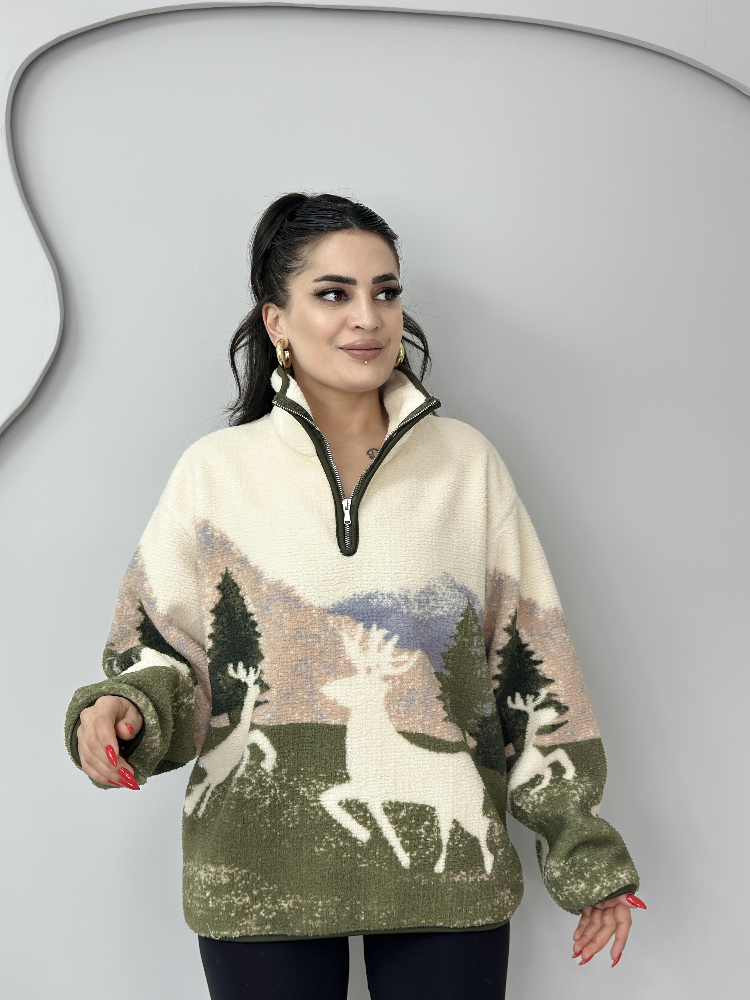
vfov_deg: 39.7
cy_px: 500
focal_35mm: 48
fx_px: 1387
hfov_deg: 30.3
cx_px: 375
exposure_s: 1/50
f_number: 1.78
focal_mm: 6.86
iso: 64
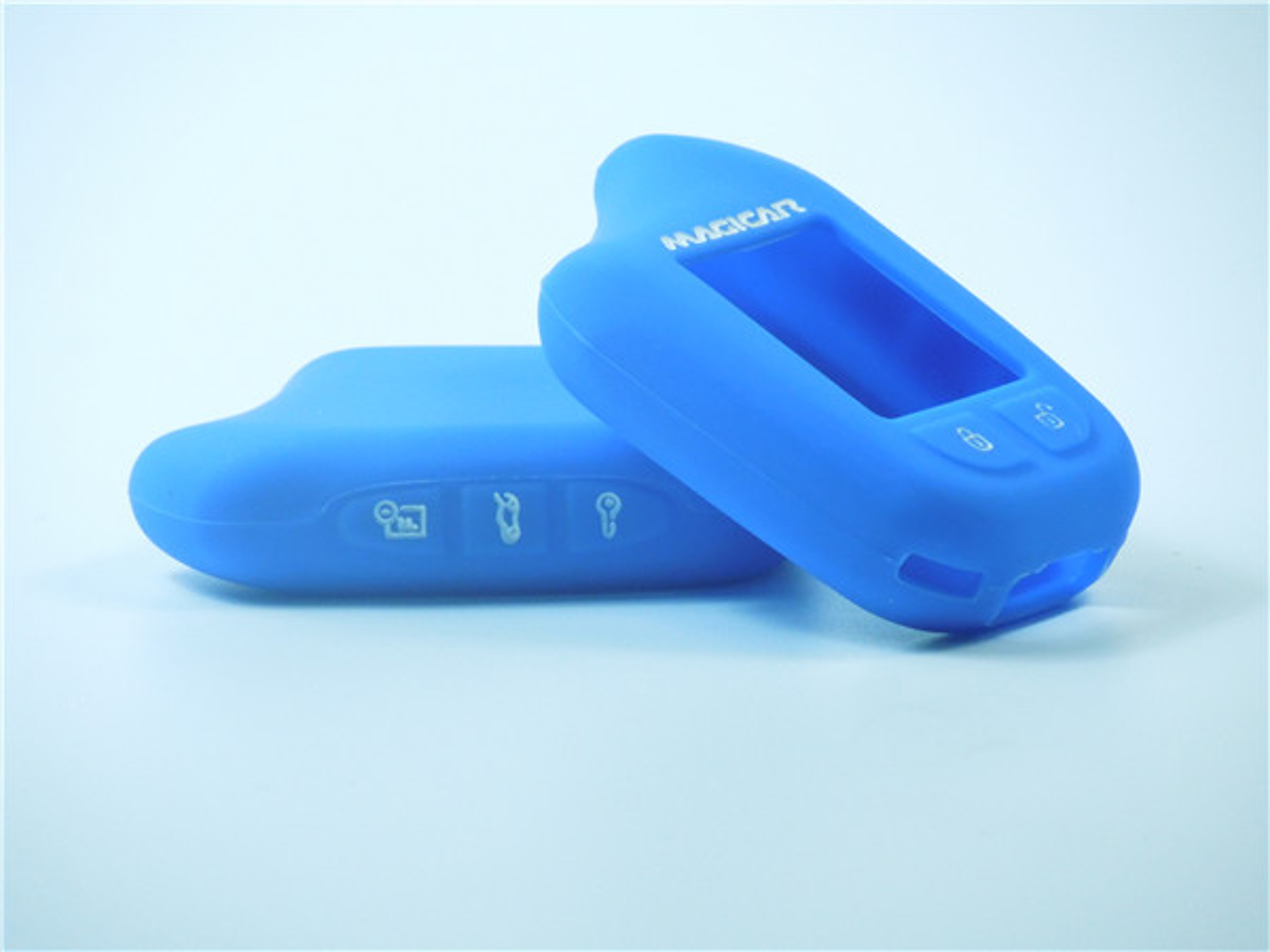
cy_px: 476
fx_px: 12841
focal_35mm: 350
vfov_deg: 4.2
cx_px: 635
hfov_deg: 5.7
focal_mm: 63
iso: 800
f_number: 5.9
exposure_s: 1/250
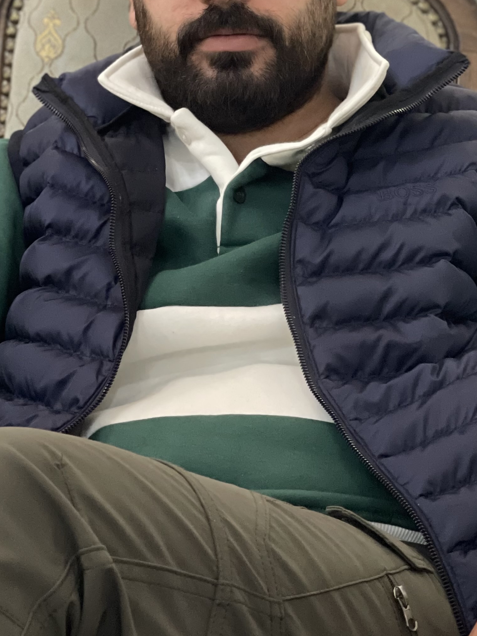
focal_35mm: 128
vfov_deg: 15.3
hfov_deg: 11.6
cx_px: 223
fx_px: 2352
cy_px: 81
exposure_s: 1/14
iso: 640
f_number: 2.2
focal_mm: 7.5
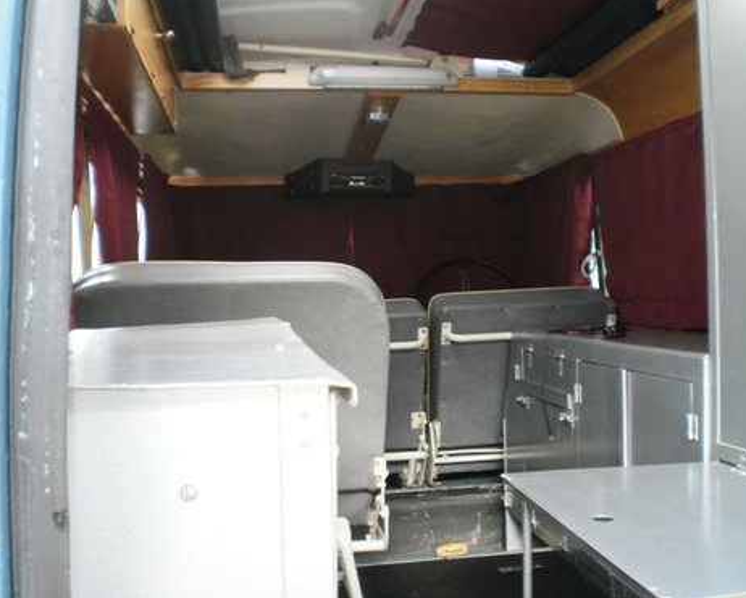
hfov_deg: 47.9
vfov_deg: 39.2
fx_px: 839
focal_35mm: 38
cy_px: 298
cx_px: 397
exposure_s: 1/30
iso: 125
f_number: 3.1
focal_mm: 6.3
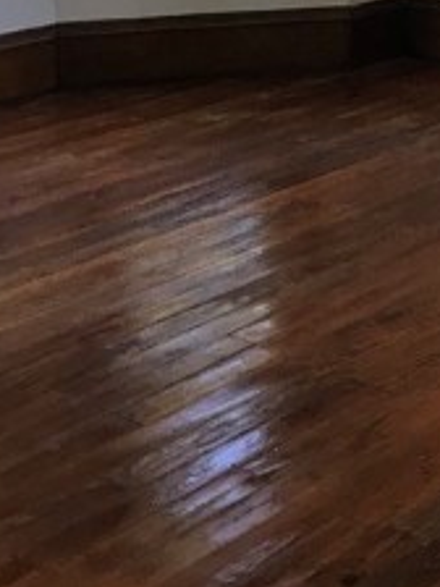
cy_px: -71
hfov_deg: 15.3
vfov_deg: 19.5
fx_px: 1627
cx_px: 354
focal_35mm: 96
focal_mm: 3.99
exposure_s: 1/17
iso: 40
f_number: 1.8
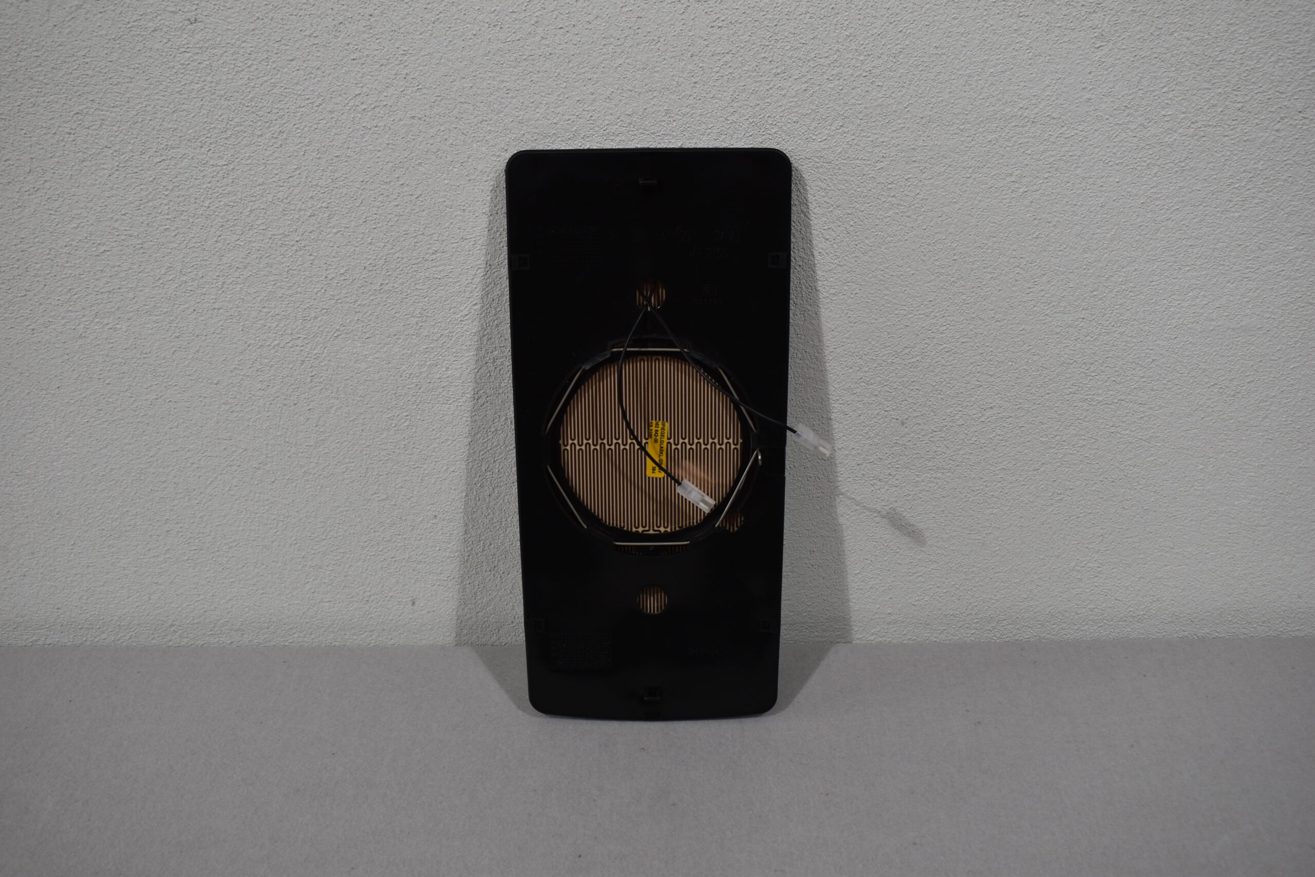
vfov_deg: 35.5
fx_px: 1370
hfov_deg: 51.3
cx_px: 658
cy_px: 438
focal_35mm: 38
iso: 280
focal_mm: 25
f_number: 5.6
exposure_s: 1/125
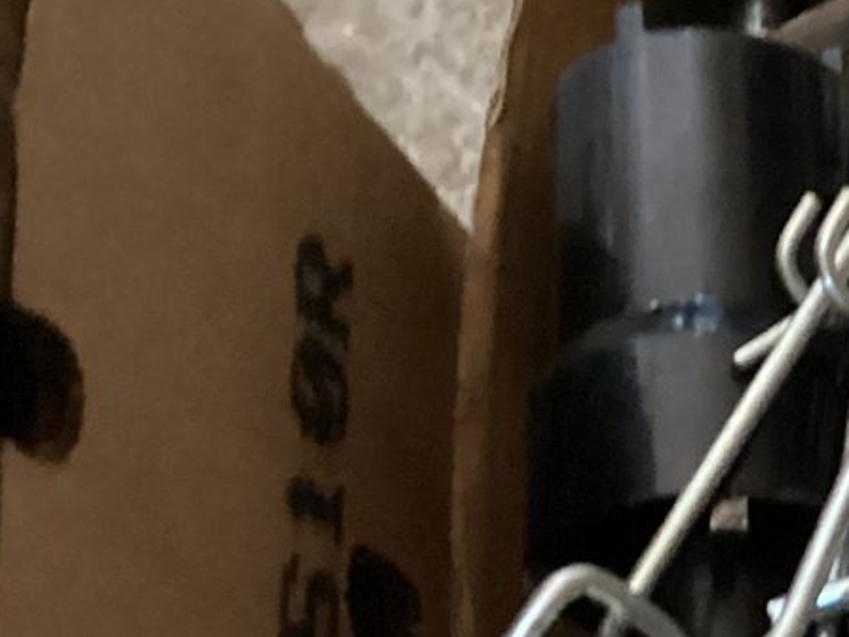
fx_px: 2575
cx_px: 1247
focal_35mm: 105
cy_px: 731
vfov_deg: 13.7
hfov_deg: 17.1
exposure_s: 1/20
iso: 640
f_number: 2.4
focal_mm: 3.3
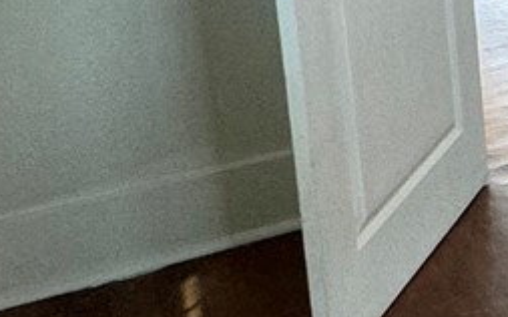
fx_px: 1301
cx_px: 918
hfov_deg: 17.7
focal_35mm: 94
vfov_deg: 13.0
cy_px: -191
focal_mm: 2.22
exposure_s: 1/120
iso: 160
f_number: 2.2
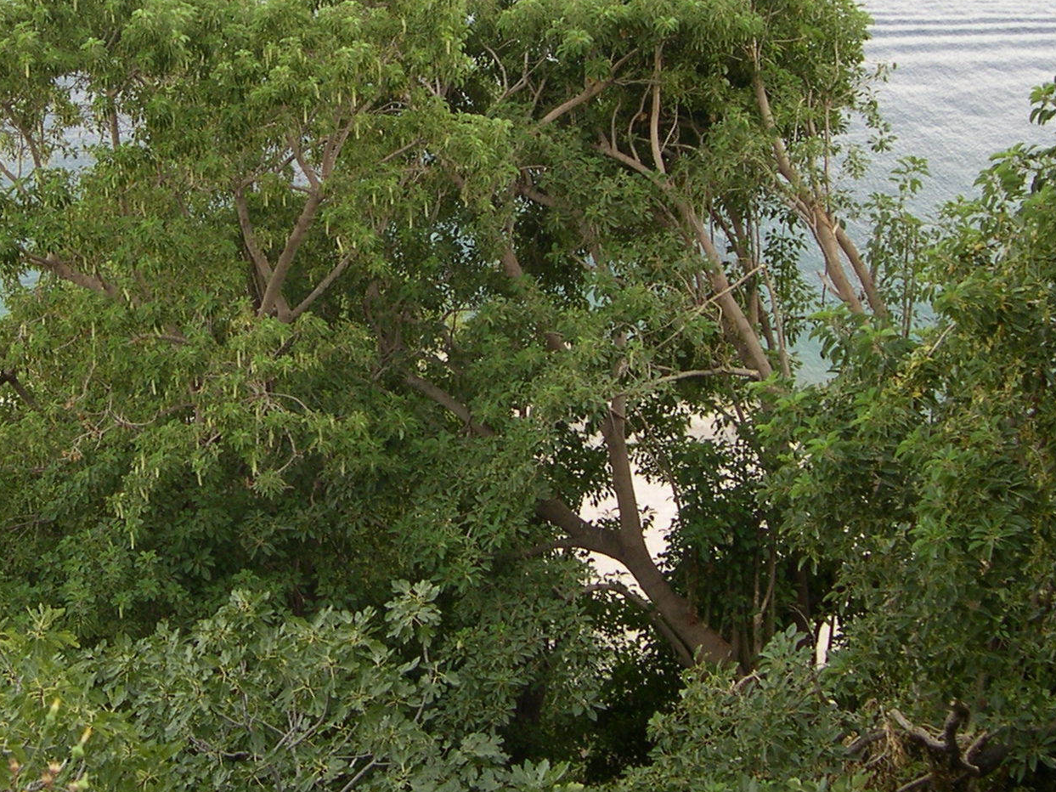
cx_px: 428
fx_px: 1495
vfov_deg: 29.5
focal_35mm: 49
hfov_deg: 38.8
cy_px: 294
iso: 100
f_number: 2.8
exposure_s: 1/157
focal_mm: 8
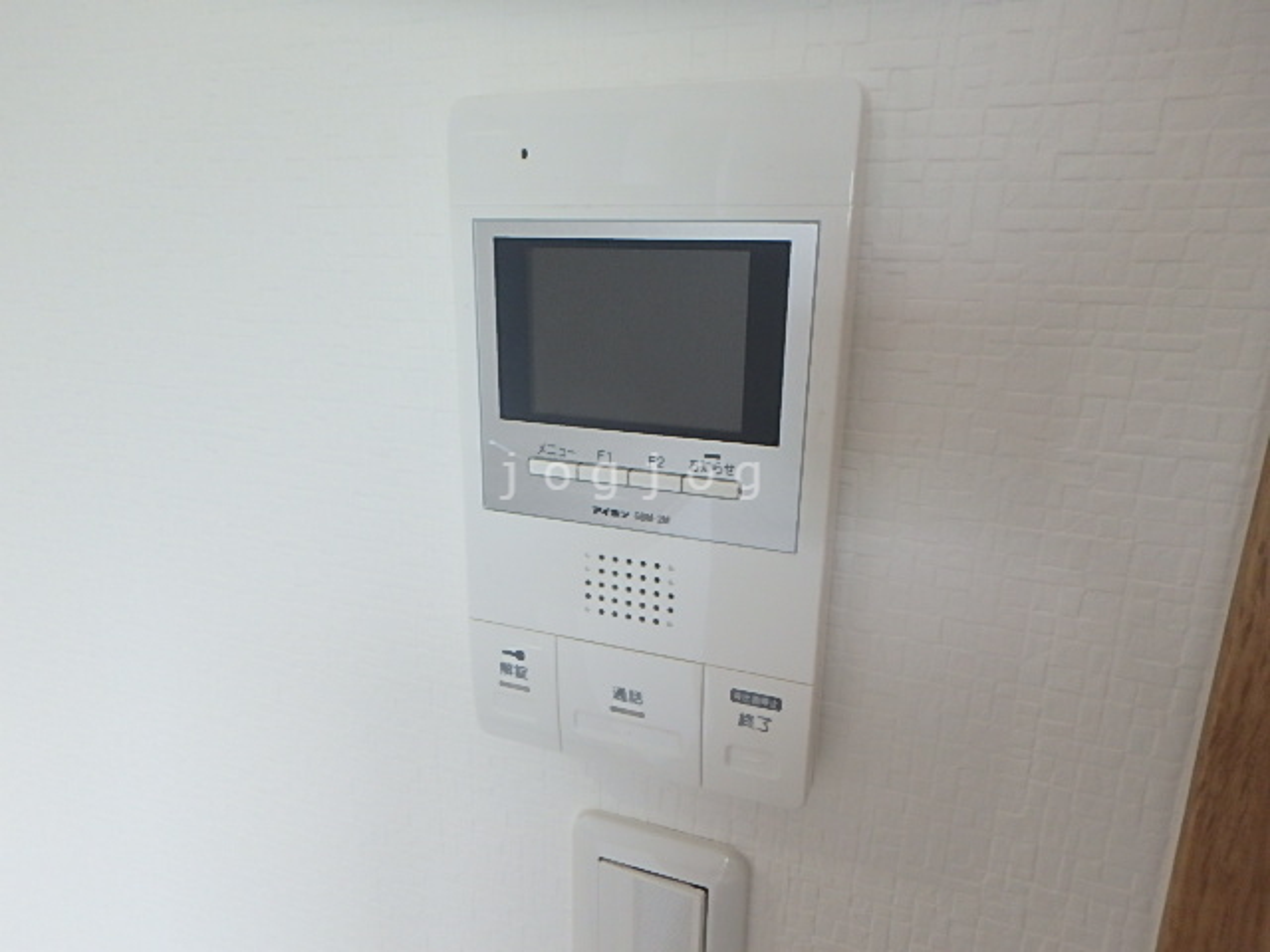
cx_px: 635
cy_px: 476
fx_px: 770
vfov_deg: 63.4
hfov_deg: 79.0
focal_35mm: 21
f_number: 3.5
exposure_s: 1/30
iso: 320
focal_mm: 3.7
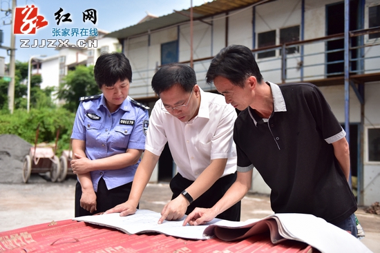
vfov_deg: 36.9
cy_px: 126
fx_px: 380
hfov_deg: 53.1
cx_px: 190
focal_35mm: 36
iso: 560
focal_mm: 36
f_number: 2.8
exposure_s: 1/8000
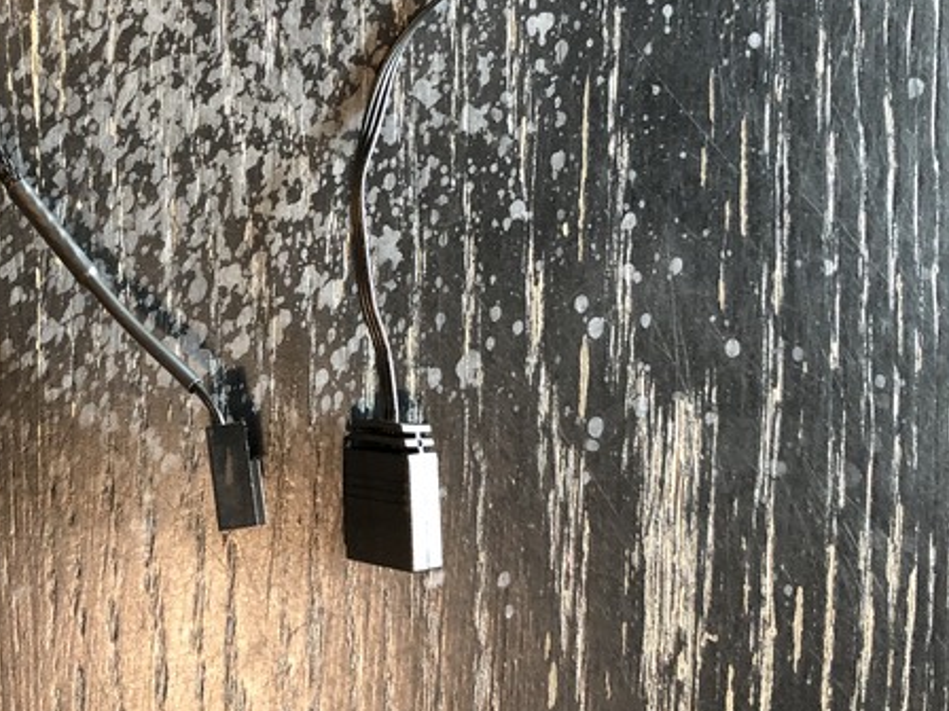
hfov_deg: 41.1
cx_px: 256
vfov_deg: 32.0
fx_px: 1234
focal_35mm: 45
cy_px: 243
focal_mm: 4
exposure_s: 1/7
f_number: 1.8
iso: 80
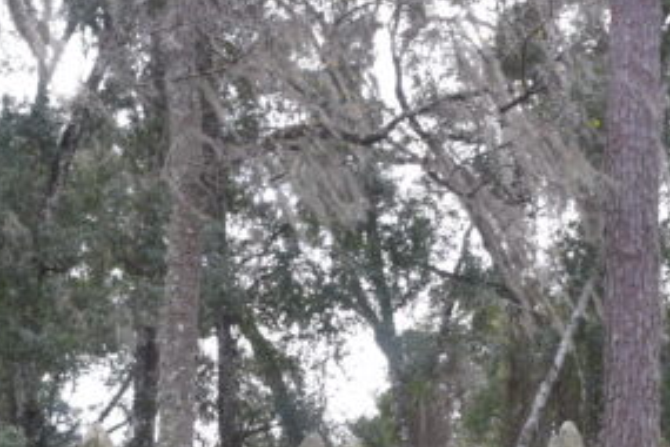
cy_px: 639
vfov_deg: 9.6
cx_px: 263
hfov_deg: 14.6
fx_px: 2605
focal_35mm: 140
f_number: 4
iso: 200
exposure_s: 1/80
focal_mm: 26
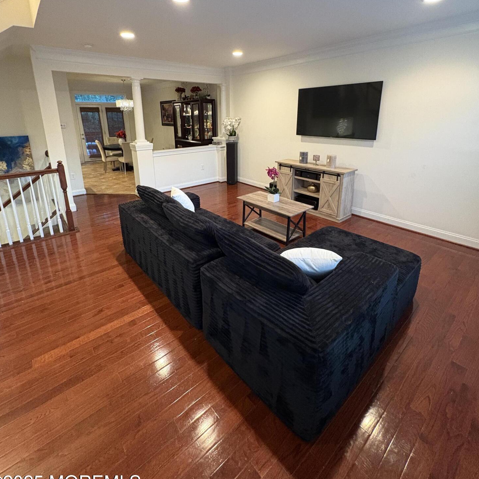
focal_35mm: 17
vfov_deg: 82.6
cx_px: 234
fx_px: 266
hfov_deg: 84.0
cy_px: 184
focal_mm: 2.22
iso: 640
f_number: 2.2
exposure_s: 1/40
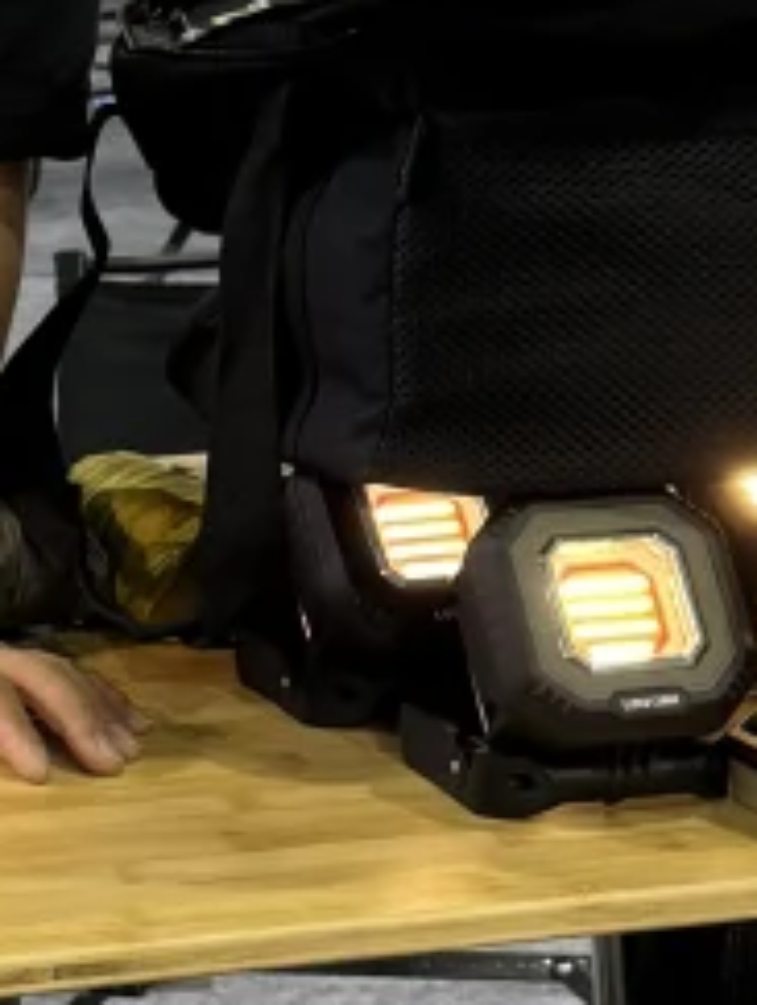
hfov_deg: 9.7
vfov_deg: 13.9
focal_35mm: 142
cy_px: 356
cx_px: -798
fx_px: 4130
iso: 200
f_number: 1.78
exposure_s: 1/50
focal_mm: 6.76
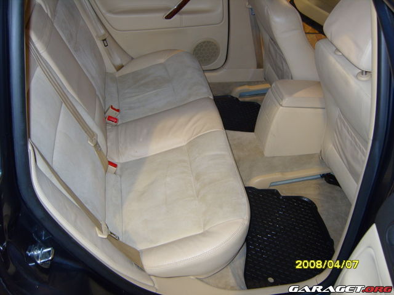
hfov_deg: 52.6
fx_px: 398
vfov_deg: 40.7
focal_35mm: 35
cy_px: 148
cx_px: 197
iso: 100
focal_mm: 7.4
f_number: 2.8
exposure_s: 1/30
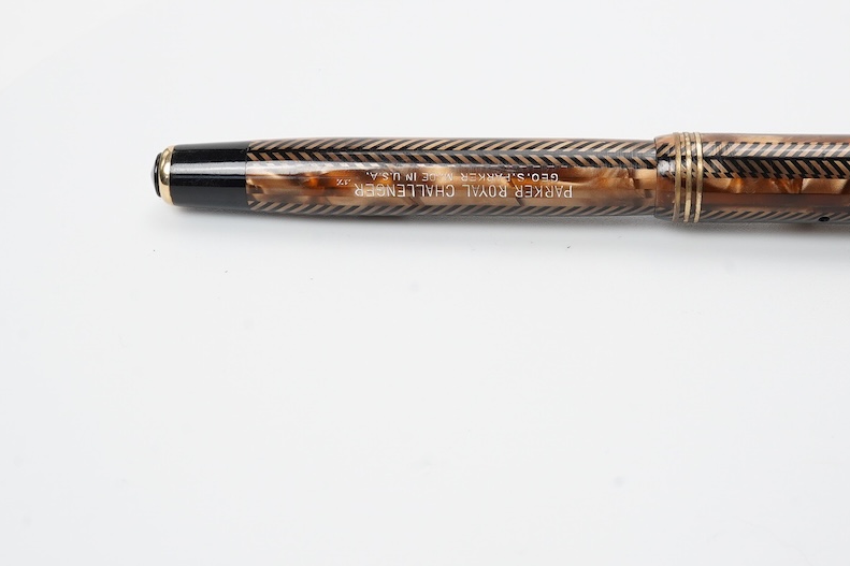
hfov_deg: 31.1
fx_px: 1511
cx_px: 577
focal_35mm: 64
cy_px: 179
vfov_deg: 21.1
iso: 640
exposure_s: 1/100
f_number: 22
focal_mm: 30
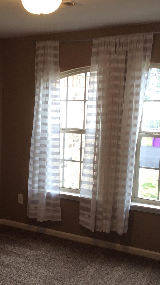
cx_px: 13
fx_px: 407
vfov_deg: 38.5
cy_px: 150
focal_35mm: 54
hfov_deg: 21.7
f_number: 2.4
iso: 40
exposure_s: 1/40
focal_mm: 3.3
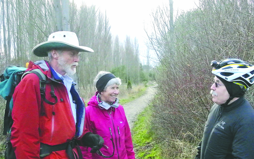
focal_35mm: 41
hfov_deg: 48.2
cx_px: 133
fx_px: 284
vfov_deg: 30.9
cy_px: 112
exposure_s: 1/1000
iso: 3200
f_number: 7.1
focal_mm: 11
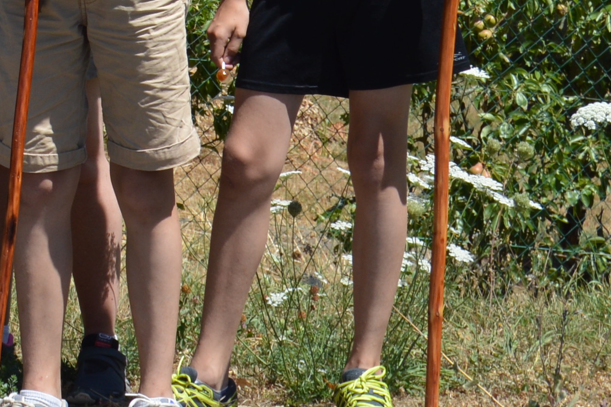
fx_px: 3036
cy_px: -387
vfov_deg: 7.4
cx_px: -482
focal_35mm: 179
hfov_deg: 10.8
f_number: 8
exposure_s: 1/250
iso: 100
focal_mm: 26
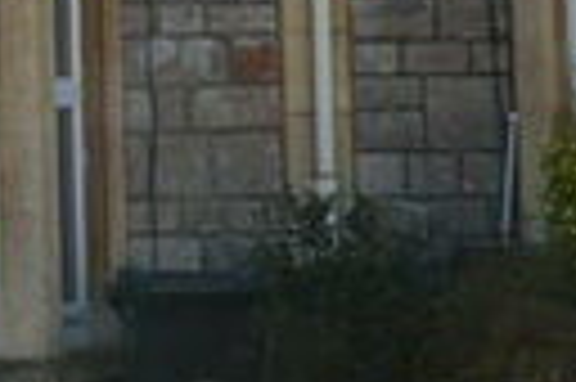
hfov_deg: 9.3
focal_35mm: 213
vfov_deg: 6.3
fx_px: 3404
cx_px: -410
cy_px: -243
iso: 400
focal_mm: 26
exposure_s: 1/250
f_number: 10
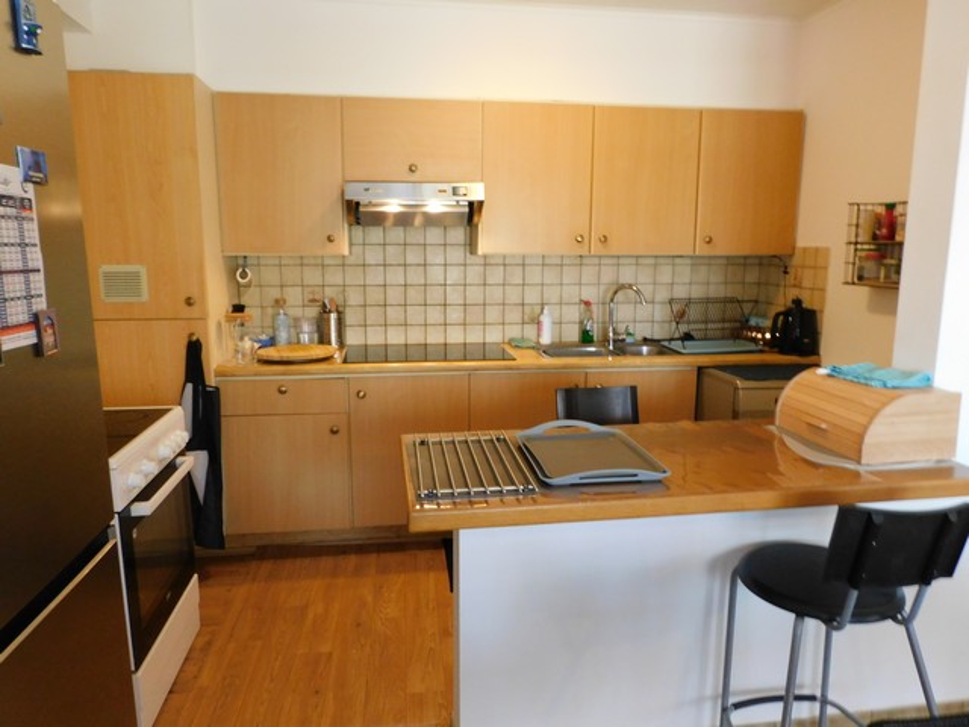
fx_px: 672
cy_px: 364
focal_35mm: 24
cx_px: 484
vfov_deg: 56.8
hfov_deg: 71.6
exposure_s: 1/10
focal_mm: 4.3
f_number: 3.3
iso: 400
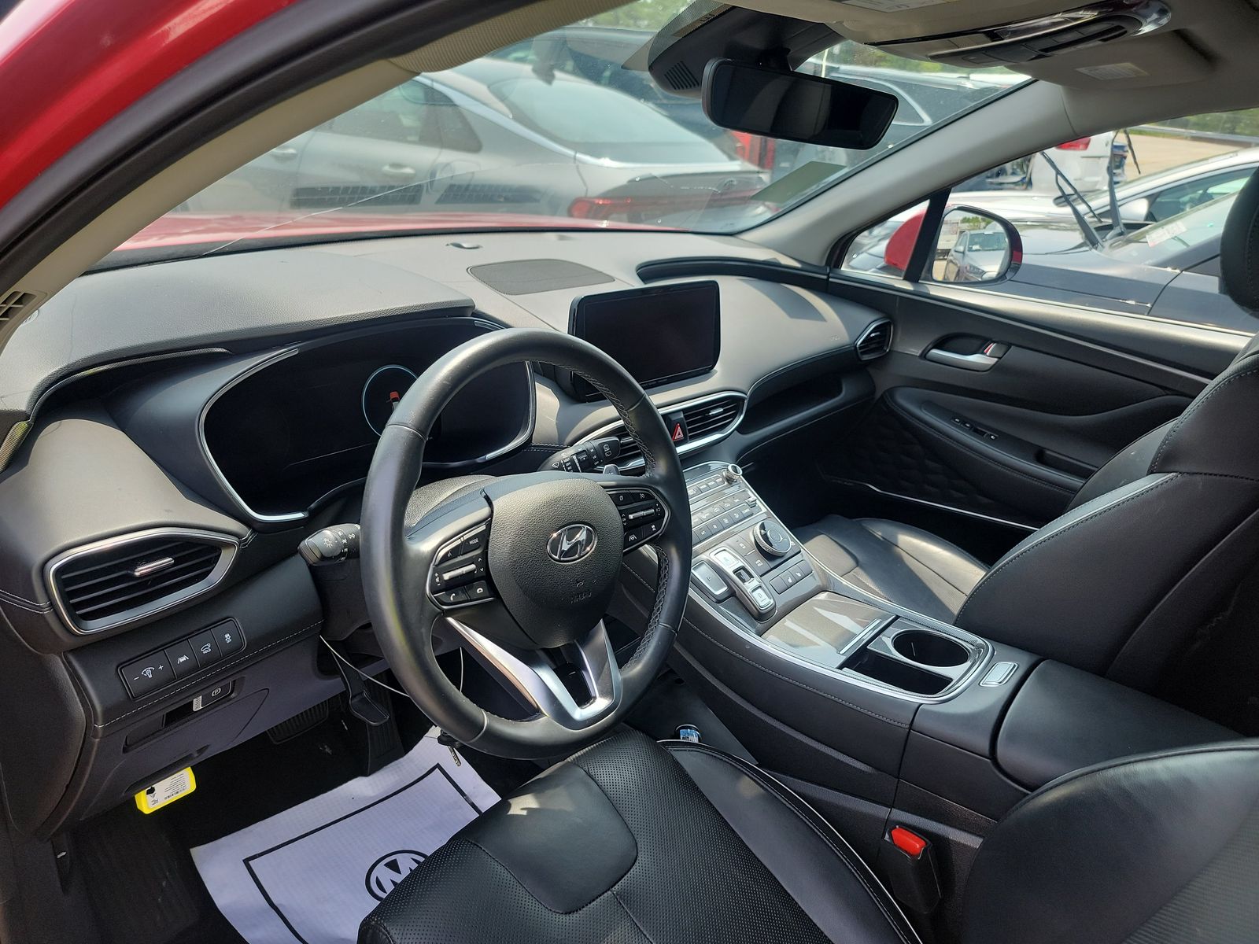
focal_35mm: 24
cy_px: 472
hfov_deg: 71.6
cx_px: 630
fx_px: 873
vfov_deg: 56.8
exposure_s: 1/169
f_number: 1.8
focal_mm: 6.7
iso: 50
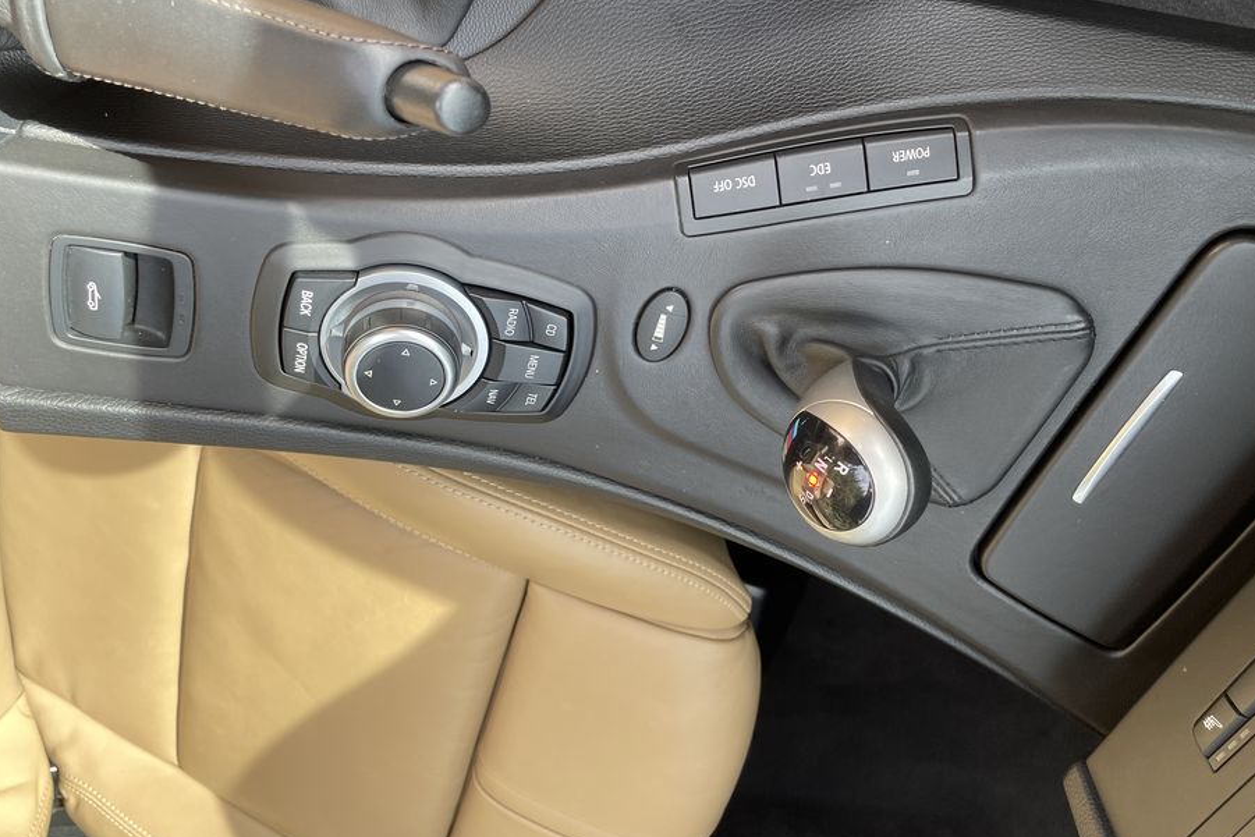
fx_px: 976
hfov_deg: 65.5
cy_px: 396
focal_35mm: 28
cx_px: 622
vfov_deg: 46.4
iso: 32
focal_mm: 4.2
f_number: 1.6
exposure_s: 1/163
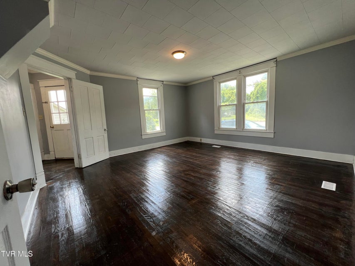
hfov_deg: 106.2
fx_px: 133
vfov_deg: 89.9
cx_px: 178
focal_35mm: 13
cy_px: 133
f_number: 1.8
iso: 64
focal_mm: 1.57
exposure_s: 1/120
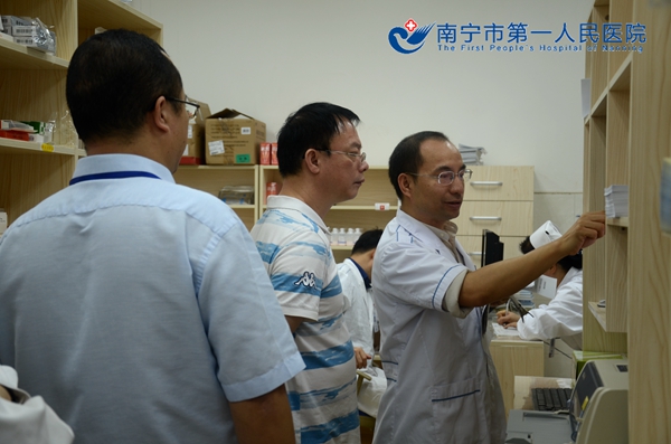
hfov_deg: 37.9
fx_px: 976
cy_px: 222
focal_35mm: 52
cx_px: 336
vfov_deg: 25.6
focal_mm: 35
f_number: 4.5
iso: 200
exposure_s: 1/25
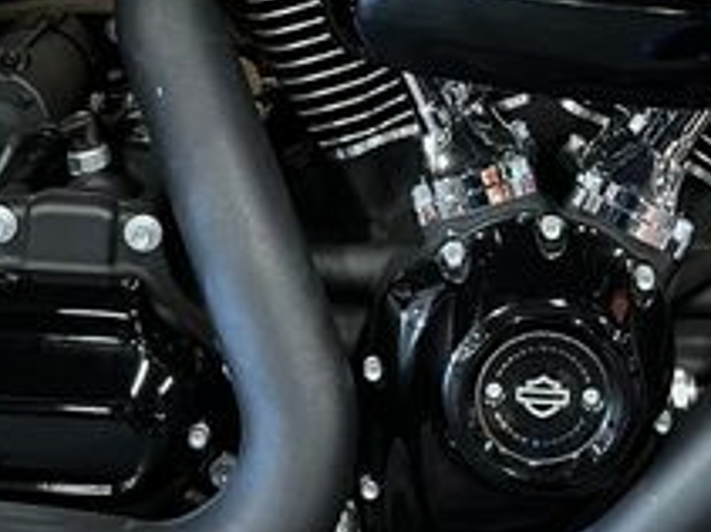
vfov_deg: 16.9
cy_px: -263
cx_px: 441
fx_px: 1622
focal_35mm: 79
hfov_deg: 24.7
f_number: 1.6
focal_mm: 5.1
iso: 500
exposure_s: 1/25
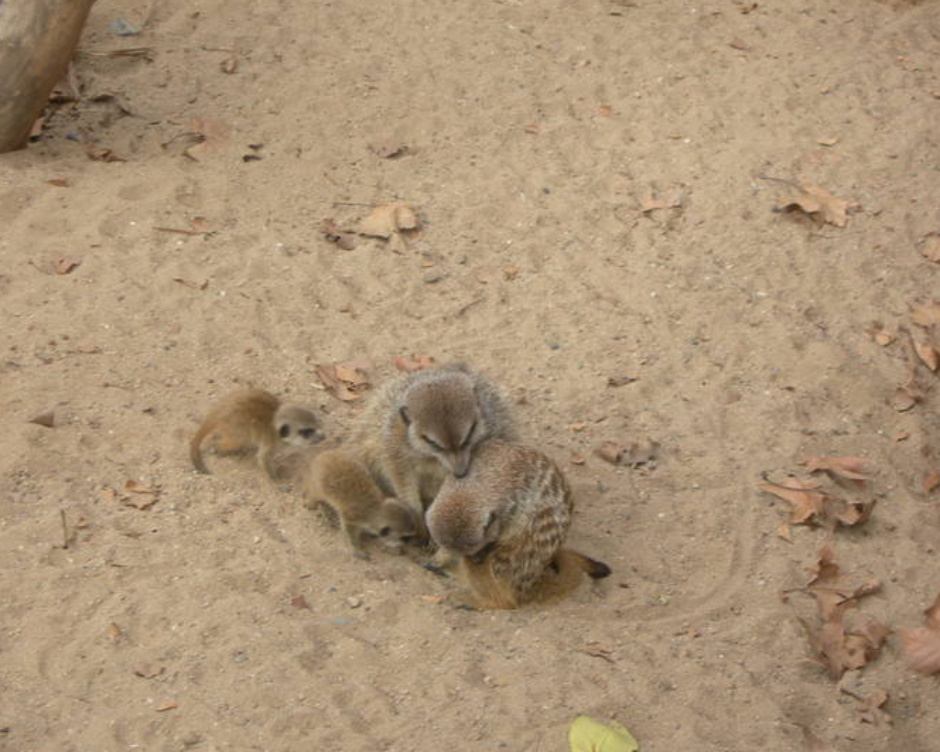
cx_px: 478
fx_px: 3366
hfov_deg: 15.9
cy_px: 418
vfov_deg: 12.7
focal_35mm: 121
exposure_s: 1/89.2
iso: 50
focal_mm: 21.3
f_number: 4.6
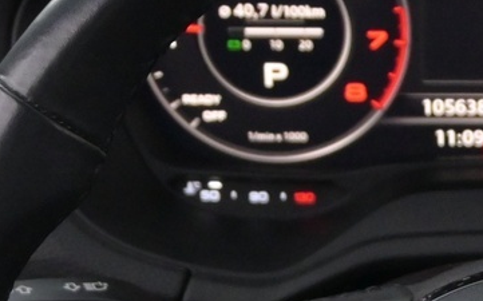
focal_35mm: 206
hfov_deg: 10.0
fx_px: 2710
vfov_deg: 6.3
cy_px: 463
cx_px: 563
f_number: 4.8
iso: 3200
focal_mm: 30
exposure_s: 1/50
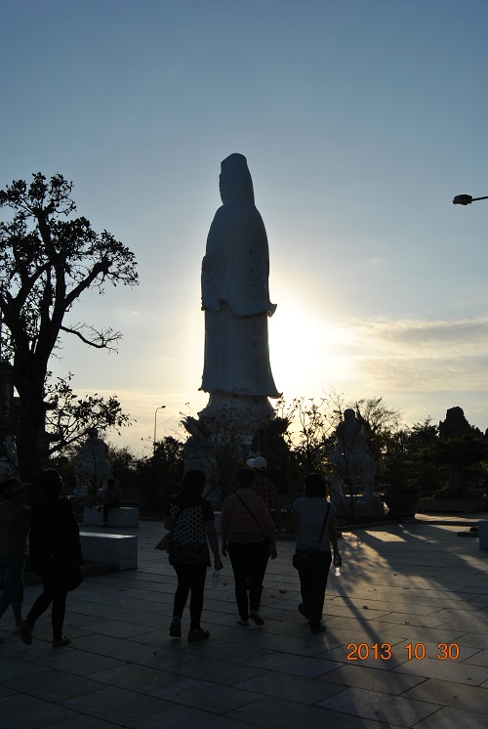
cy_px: 364
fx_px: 699
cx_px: 244
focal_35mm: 34
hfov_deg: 38.5
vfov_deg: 55.0
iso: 100
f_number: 11
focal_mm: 23
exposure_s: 1/500
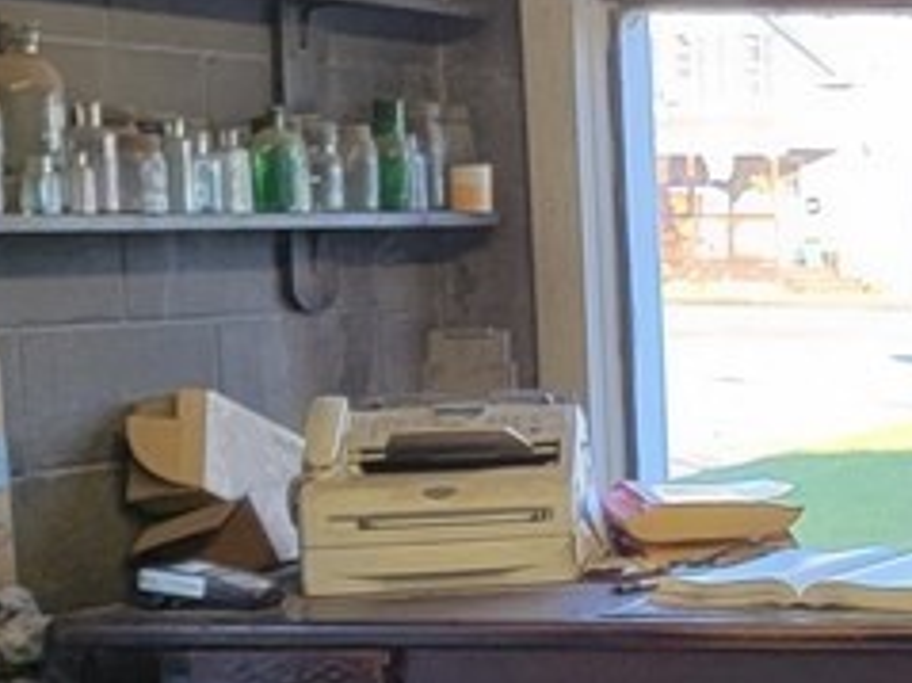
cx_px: 1721
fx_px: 2712
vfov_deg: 14.3
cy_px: 477
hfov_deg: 15.8
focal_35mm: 103
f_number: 1.8
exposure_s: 1/120
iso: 200
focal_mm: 6.7
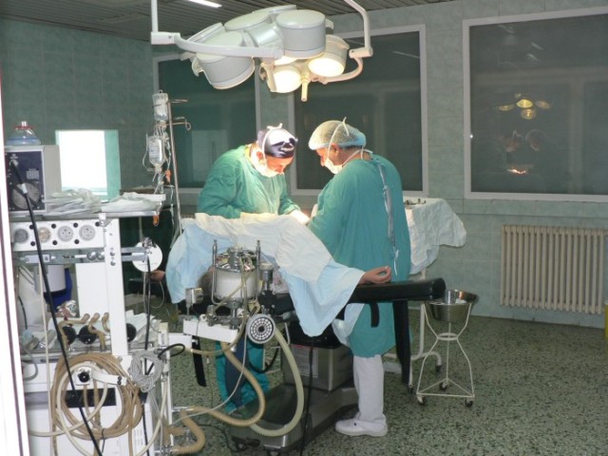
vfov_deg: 39.7
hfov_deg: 51.4
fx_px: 632
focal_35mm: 36
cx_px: 304
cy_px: 228
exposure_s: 1/10
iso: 100
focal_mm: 6
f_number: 2.8
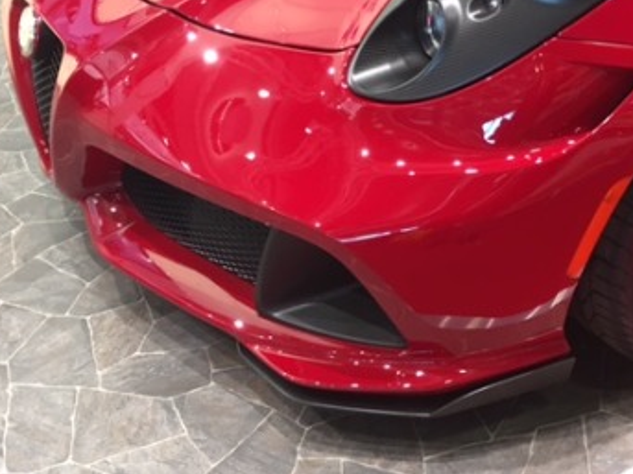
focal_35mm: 49
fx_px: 896
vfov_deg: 29.6
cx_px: 360
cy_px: 292
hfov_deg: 38.8
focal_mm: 4.15
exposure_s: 1/33
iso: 100
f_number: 2.2
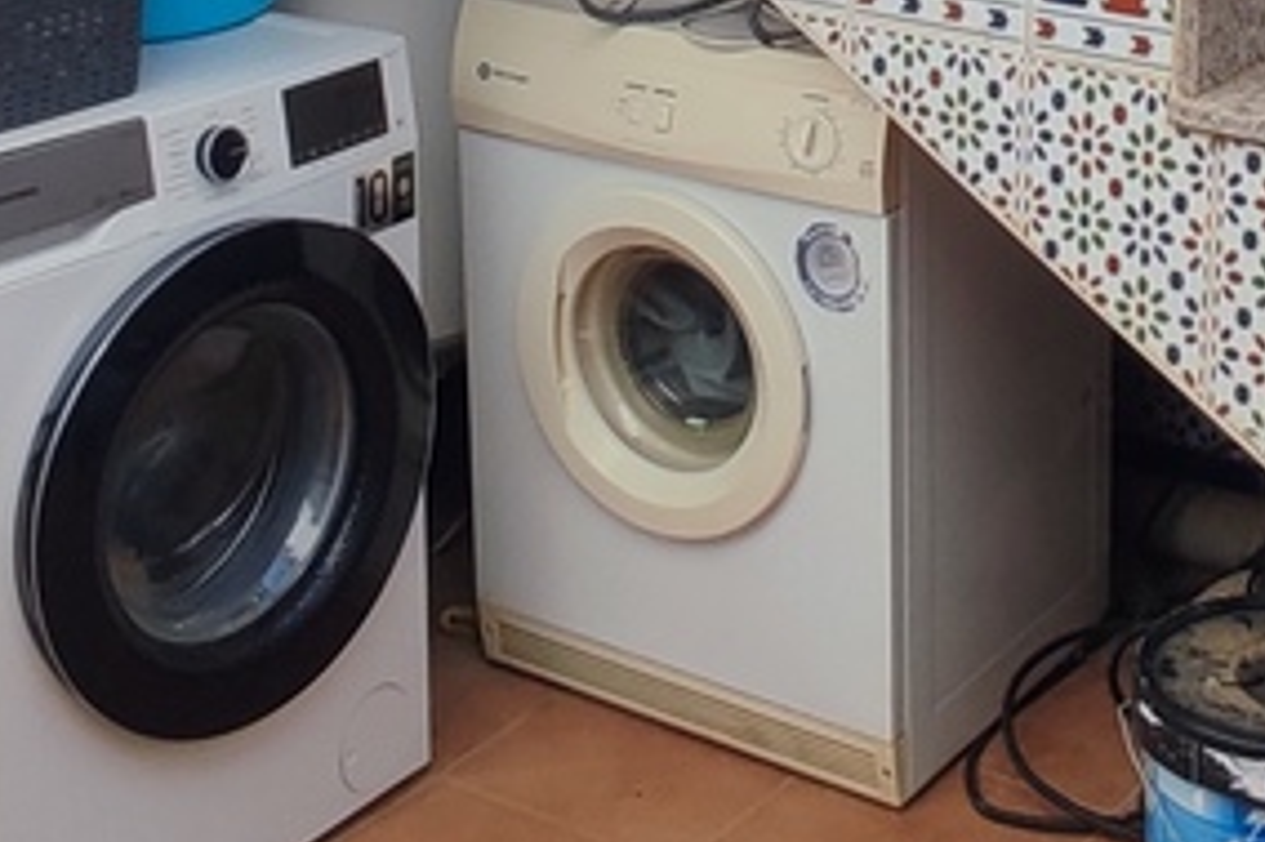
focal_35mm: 75
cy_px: -227
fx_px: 2634
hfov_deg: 26.9
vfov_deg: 17.2
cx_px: 811
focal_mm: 1.65
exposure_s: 1/603
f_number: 2.2
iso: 50
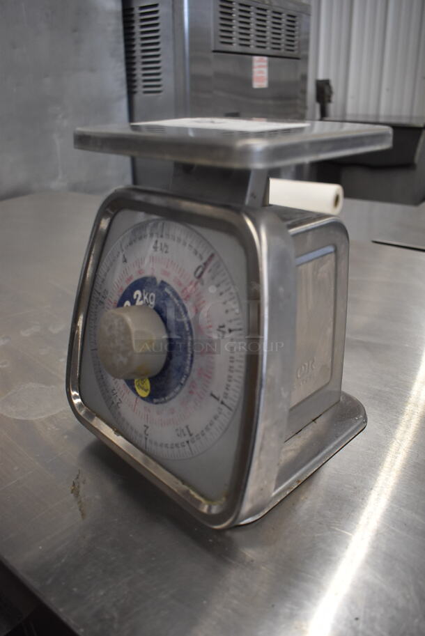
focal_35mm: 27
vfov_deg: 67.3
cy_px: 318
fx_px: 477
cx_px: 212
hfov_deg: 48.0
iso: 1100
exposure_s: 1/125
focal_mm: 18
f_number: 3.5
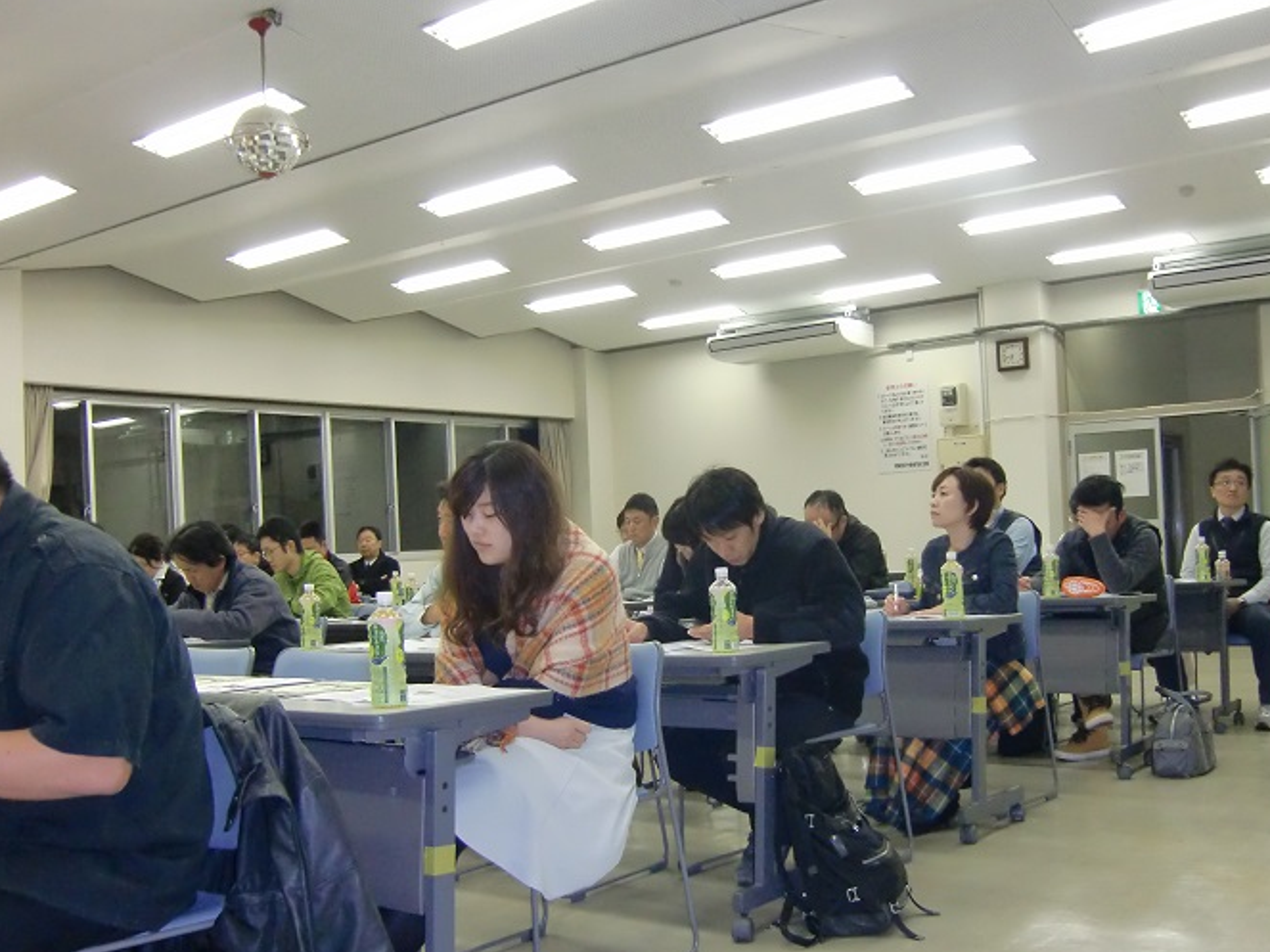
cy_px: 544
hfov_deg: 52.6
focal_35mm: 35
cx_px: 651
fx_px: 1284
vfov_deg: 40.6
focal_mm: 5.2
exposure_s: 1/60
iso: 400
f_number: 3.5
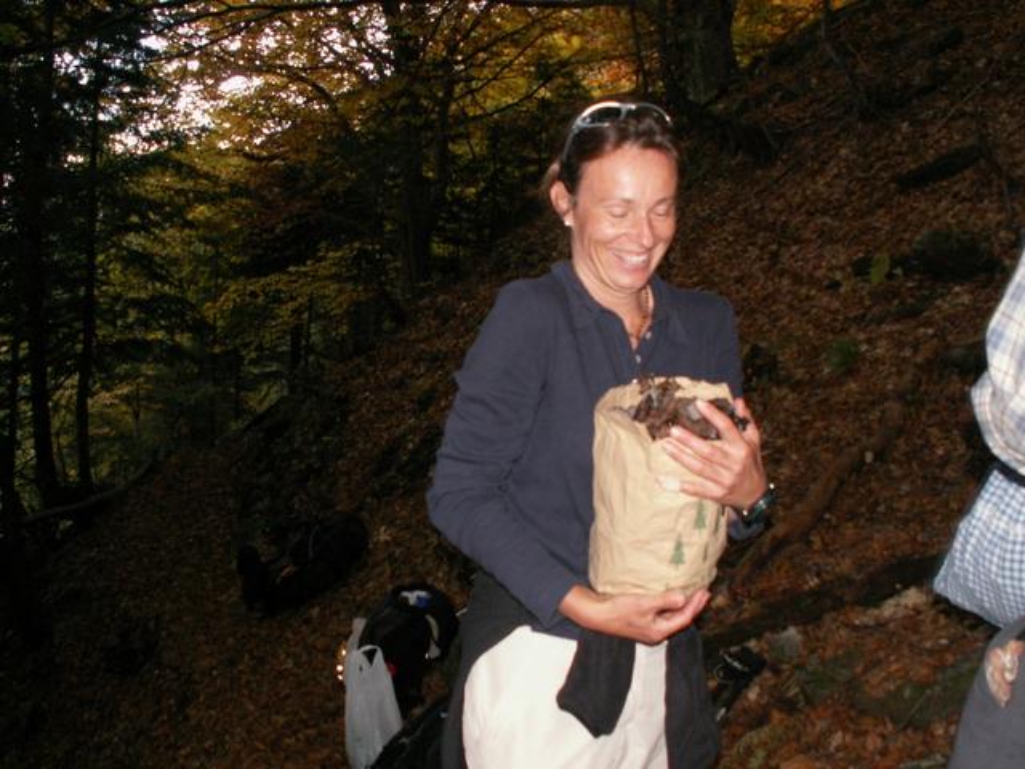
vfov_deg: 40.7
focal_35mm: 35
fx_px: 1036
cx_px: 512
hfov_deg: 52.6
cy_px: 384
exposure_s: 1/40
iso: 160
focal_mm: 5.86
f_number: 2.8
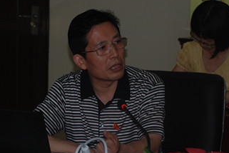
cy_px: 87
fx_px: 1189
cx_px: 126
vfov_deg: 7.3
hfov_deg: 11.0
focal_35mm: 187
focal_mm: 80
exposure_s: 1/60
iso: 200
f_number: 5.6
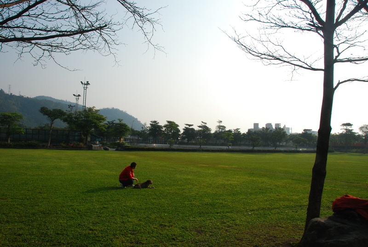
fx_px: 276
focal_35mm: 27
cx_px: 184
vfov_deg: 48.1
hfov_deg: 67.3
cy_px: 124
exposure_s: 1/400
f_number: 16
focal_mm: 18
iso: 500
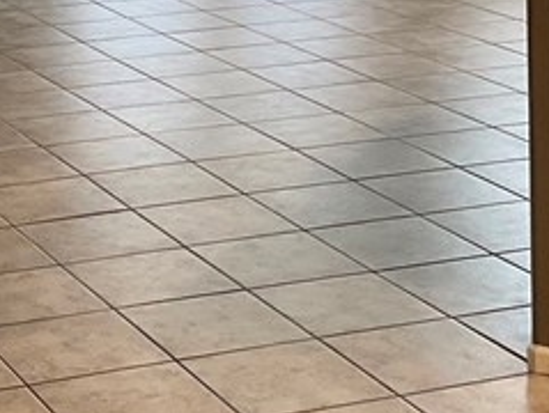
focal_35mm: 124
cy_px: -154
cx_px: 34
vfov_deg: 11.6
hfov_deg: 15.6
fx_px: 1970
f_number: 1.8
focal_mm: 3
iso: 50
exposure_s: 1/60
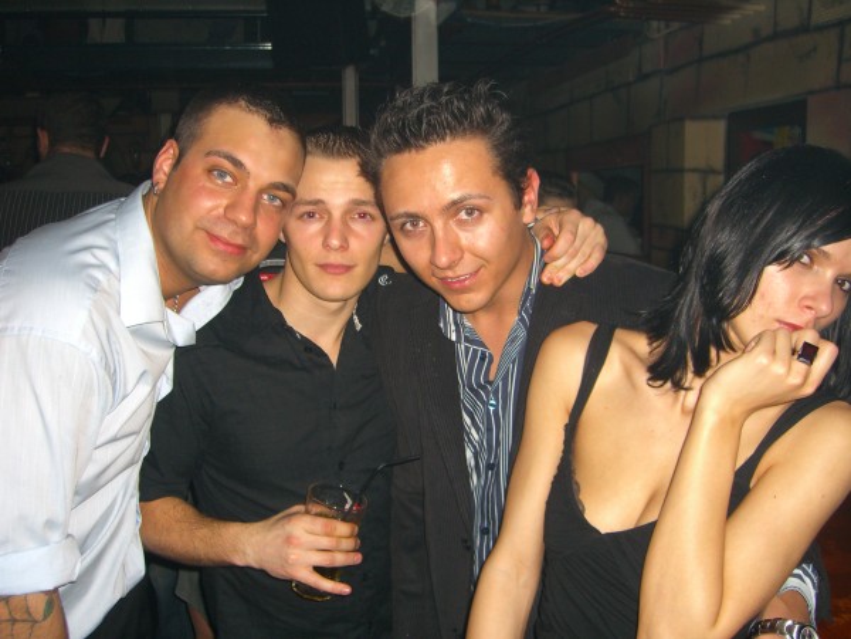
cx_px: 426
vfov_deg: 37.7
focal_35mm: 38
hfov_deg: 49.0
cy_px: 320
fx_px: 934
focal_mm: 7.9
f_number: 2.8
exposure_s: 1/60
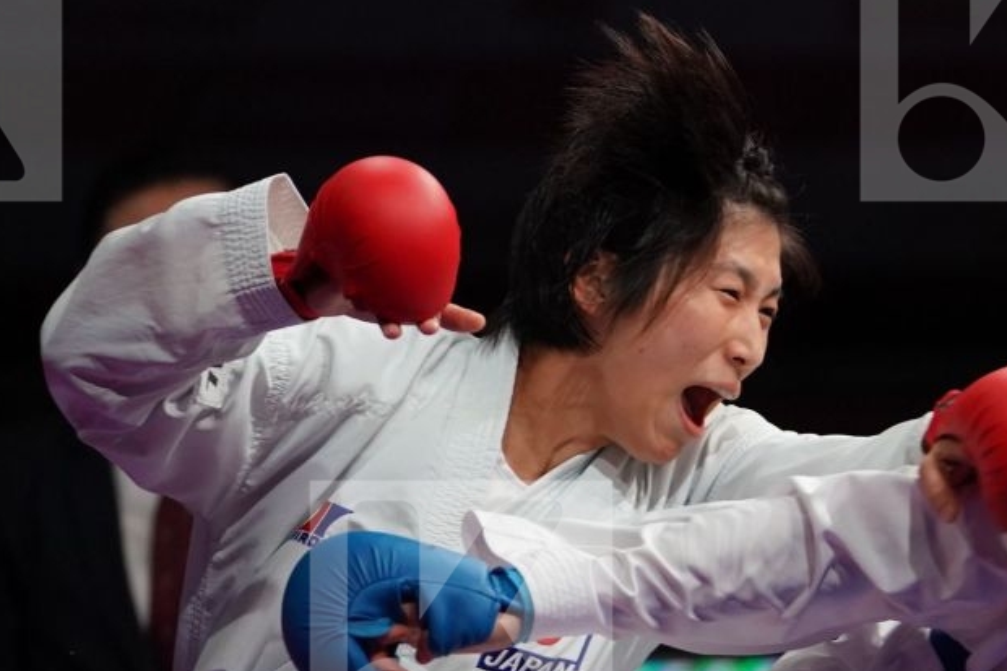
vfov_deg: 2.8
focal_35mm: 488
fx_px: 13646
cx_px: 1012
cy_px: 629
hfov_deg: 4.2
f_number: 2.8
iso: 1600
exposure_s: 1/1000
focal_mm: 168
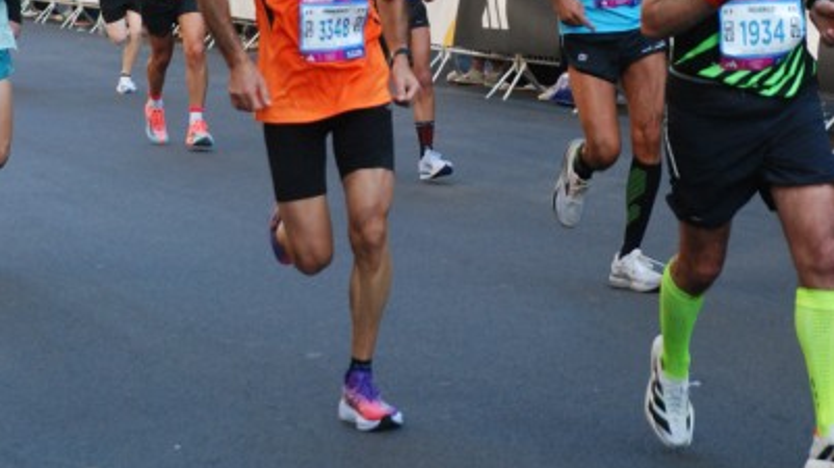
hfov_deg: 12.2
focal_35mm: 177
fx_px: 3907
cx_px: 417
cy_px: 79
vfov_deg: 6.8
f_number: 5.6
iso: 1000
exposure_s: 1/500
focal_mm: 75
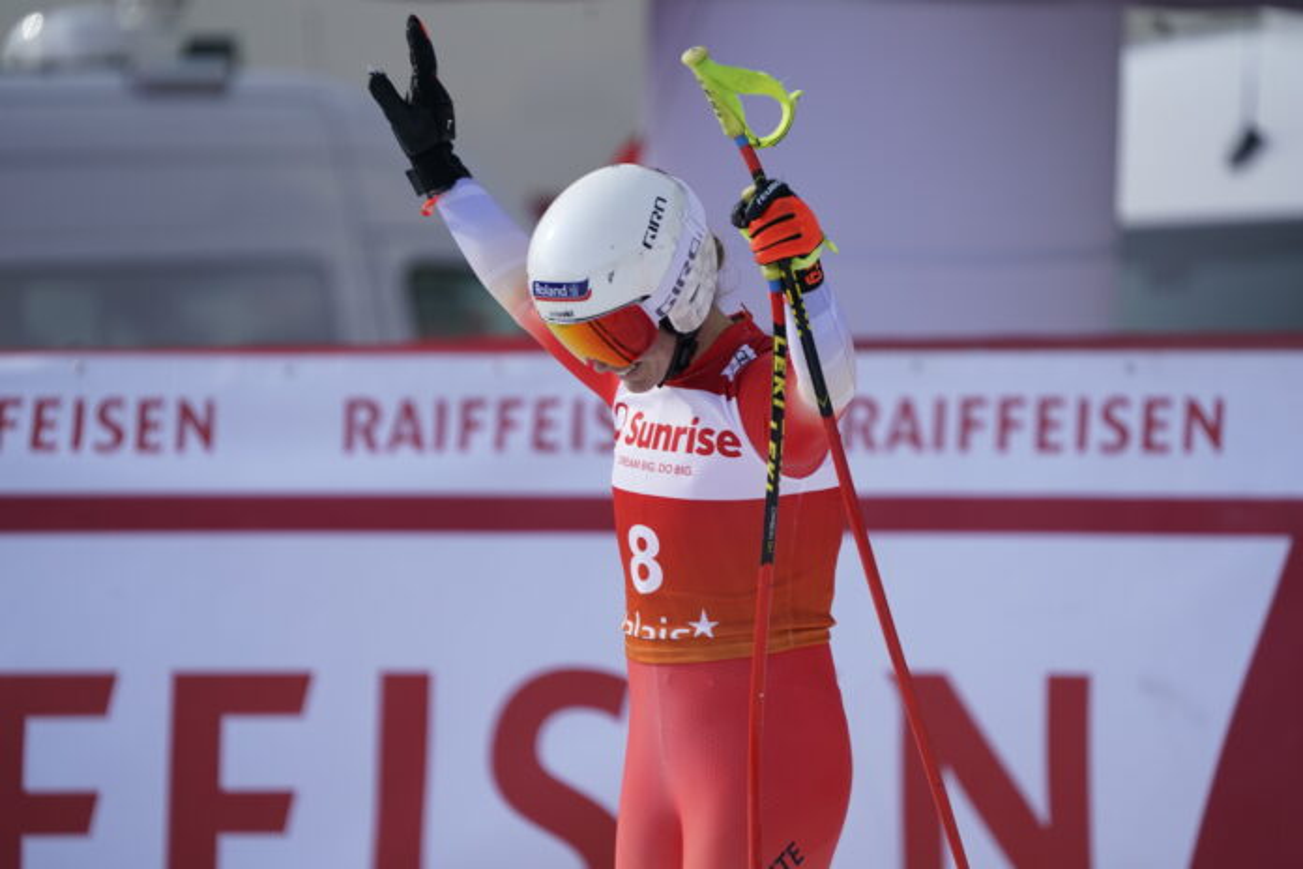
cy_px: 434
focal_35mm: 600
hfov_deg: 3.4
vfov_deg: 2.3
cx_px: 652
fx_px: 21715
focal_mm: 600
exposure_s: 1/1600
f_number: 6.3
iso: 400
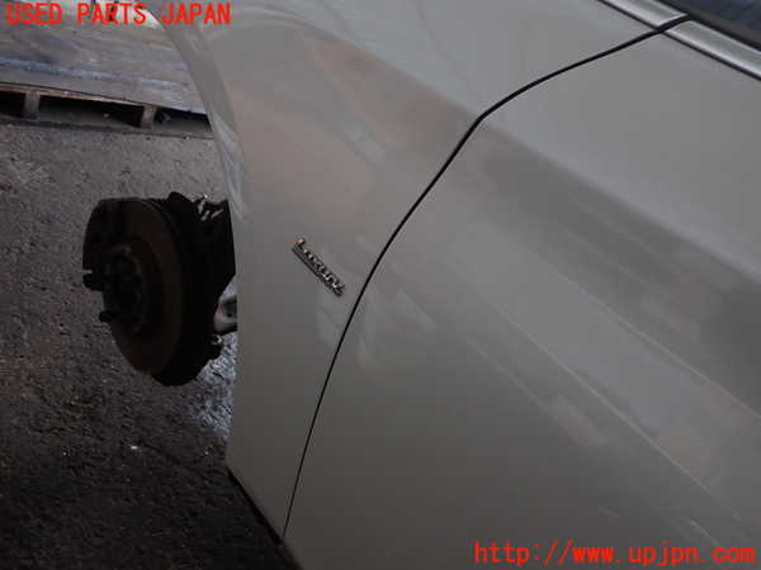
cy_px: 285
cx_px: 380
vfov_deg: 46.8
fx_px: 660
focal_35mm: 30
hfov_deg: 60.0
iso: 100
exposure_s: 1/60
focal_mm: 5.4
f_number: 2.3
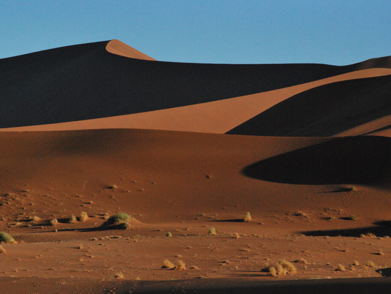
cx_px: 178
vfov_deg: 6.8
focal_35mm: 220
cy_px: 147
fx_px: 2480
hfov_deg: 9.0
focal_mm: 135
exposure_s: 1/4000
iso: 1600
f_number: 11
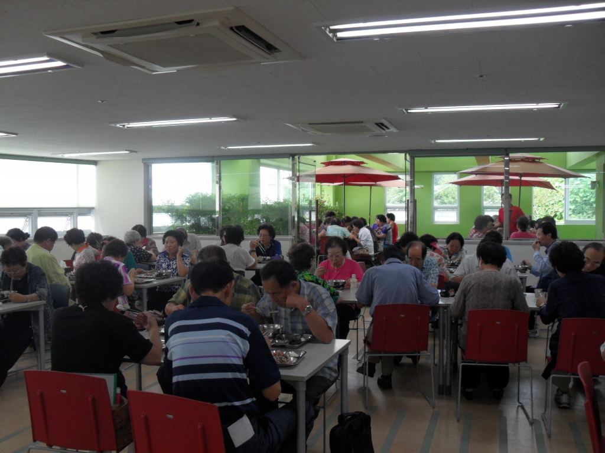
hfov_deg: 52.6
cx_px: 302
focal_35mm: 35
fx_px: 612
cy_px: 226
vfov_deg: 40.7
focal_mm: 6.2
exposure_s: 1/90
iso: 100
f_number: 2.8
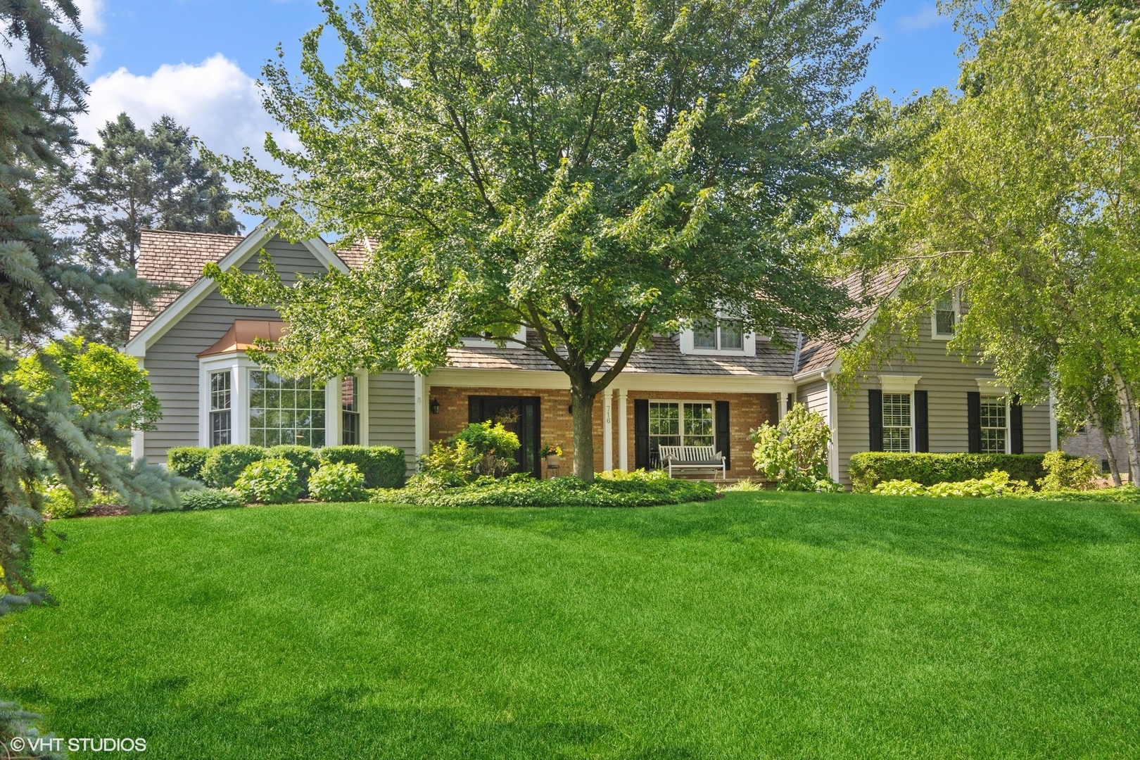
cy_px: 380
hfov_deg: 61.9
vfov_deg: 43.6
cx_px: 570
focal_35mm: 30
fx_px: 950
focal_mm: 20
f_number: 8
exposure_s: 1/500
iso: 200
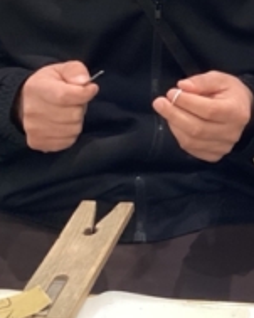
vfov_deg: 19.2
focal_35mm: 96
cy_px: -27
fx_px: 903
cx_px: 378
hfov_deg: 14.9
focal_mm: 3.3
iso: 200
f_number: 2.4
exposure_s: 1/60
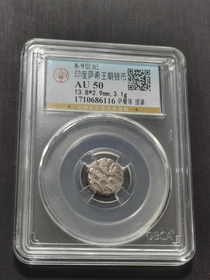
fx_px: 566
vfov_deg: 27.8
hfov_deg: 21.0
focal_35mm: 70
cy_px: 140
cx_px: 105
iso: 64
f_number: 1.8
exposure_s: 1/100
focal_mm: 5.58
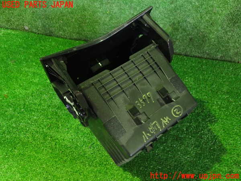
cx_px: 120
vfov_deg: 46.8
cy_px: 90
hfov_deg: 60.0
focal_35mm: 30
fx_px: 209
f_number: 2.3
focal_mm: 5.4
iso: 800
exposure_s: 1/20
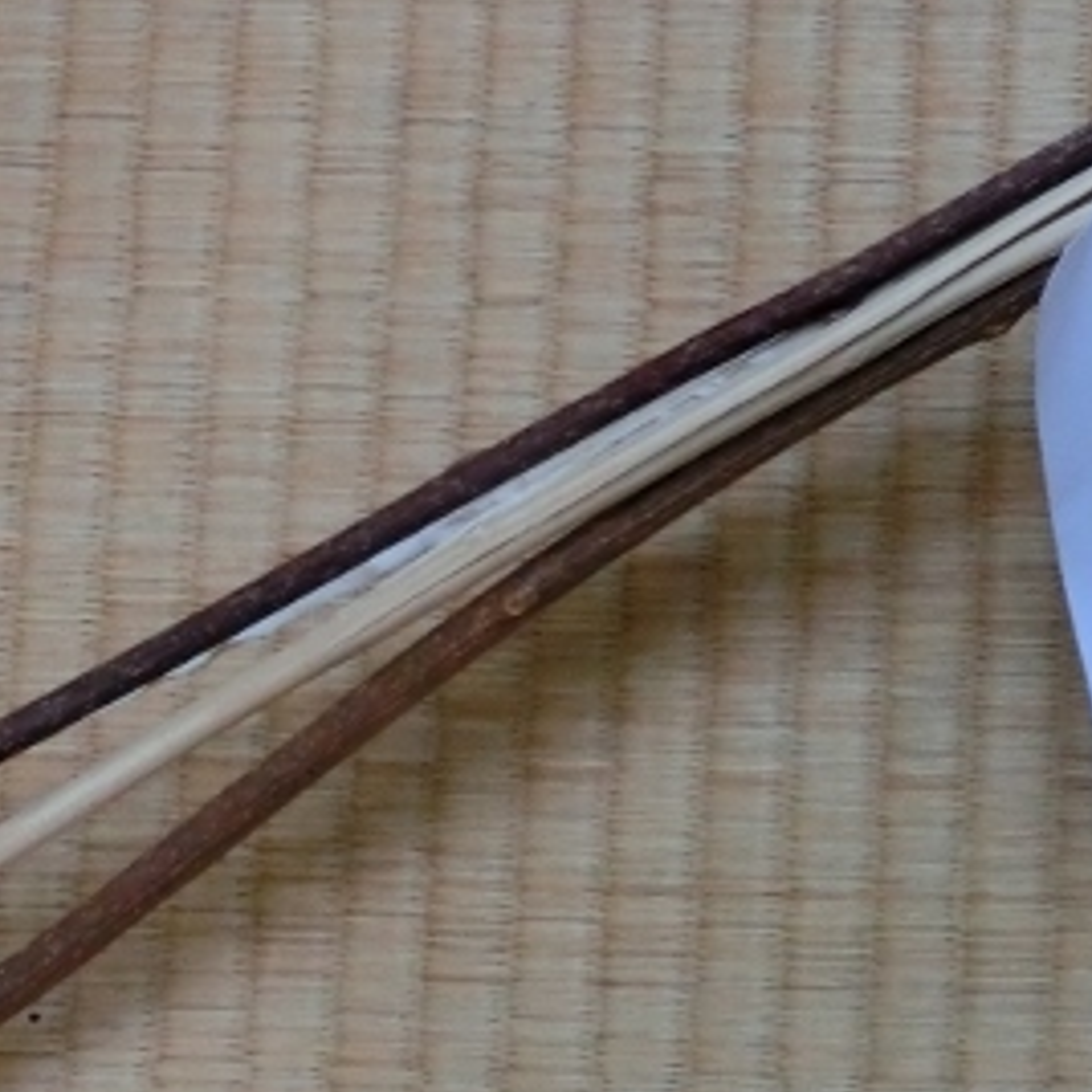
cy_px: 224
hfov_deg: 15.7
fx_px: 3676
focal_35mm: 103
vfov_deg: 16.8
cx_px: 1561
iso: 400
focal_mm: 6.9
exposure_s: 1/60
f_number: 4.1
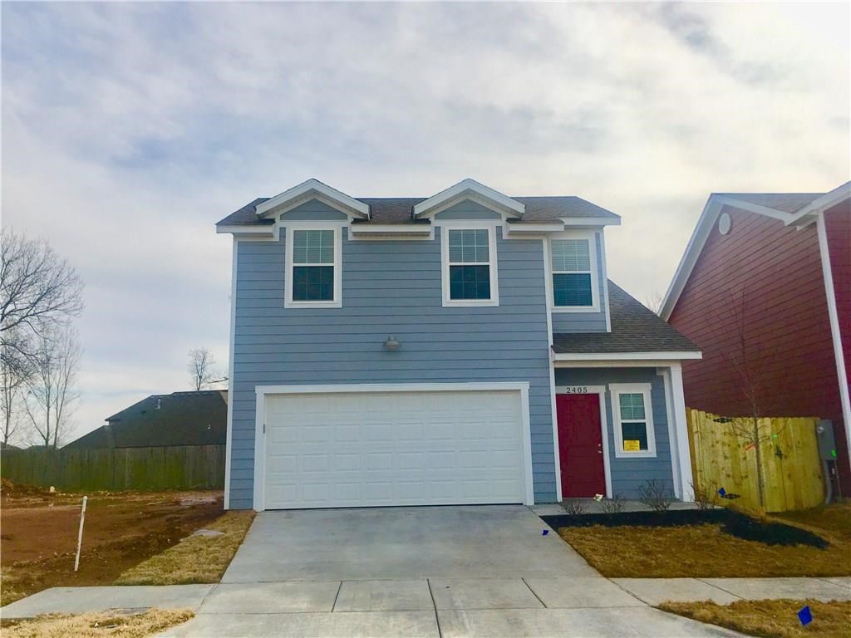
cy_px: 319
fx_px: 713
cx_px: 426
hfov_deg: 61.7
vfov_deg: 48.2
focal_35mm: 29
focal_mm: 4.15
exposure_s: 1/3344
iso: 25
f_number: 2.2
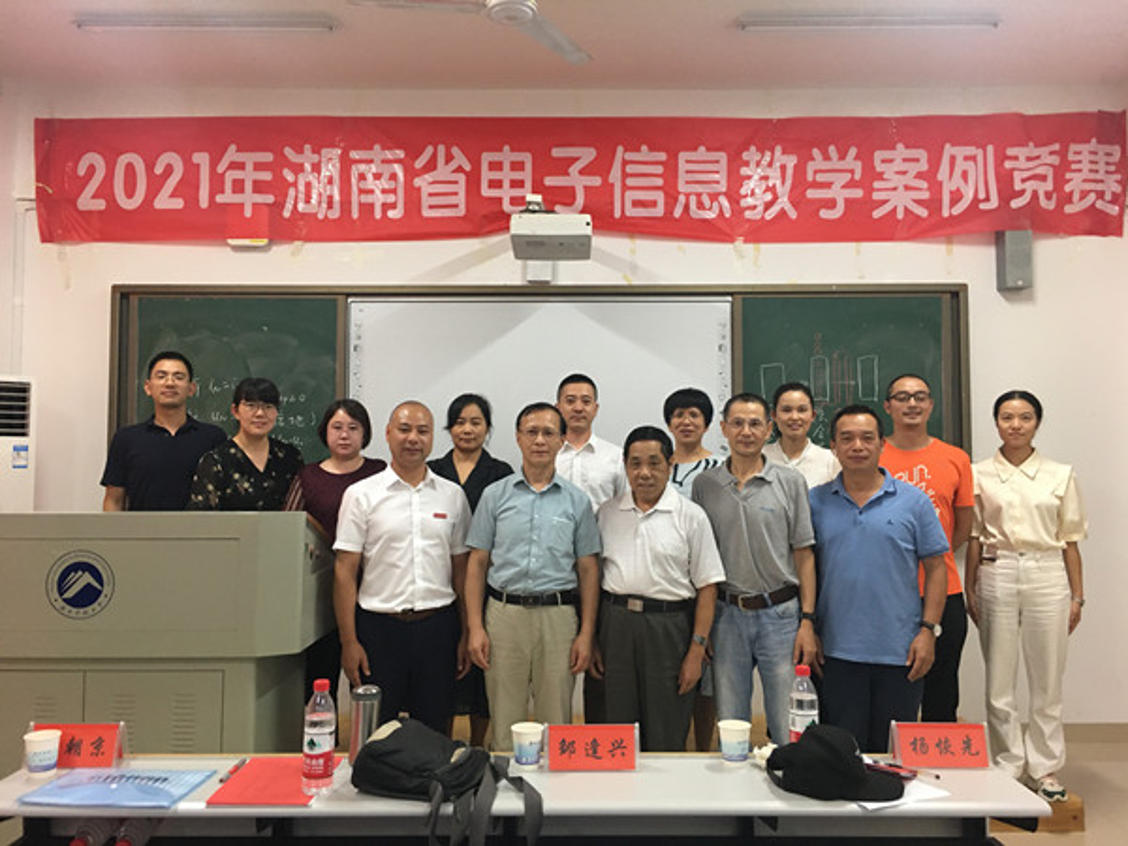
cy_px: 423
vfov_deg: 48.2
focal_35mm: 29
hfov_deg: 61.7
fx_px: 945
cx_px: 564
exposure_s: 1/17
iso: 80
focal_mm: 4.15
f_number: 2.2
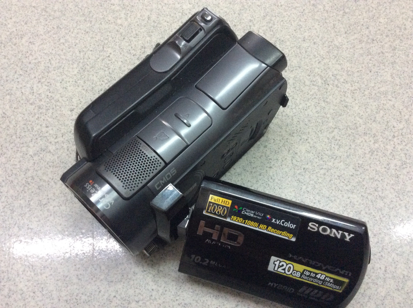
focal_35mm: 32
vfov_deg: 44.1
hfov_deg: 56.9
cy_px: 154
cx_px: 206
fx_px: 381
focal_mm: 3.3
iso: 320
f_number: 2.4
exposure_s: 1/24
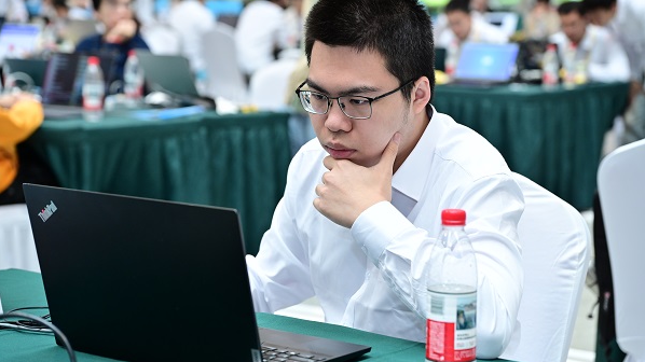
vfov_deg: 14.7
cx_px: 322
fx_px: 1402
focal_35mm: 82
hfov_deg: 25.9
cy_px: 164
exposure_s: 1/100
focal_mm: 78
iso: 1250
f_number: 4
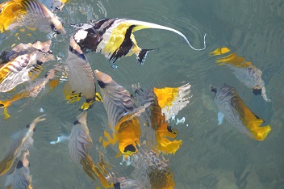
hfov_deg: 6.4
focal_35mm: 320
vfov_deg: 4.3
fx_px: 2522
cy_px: 61
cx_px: 96
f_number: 5.6
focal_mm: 150
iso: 400
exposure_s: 1/320
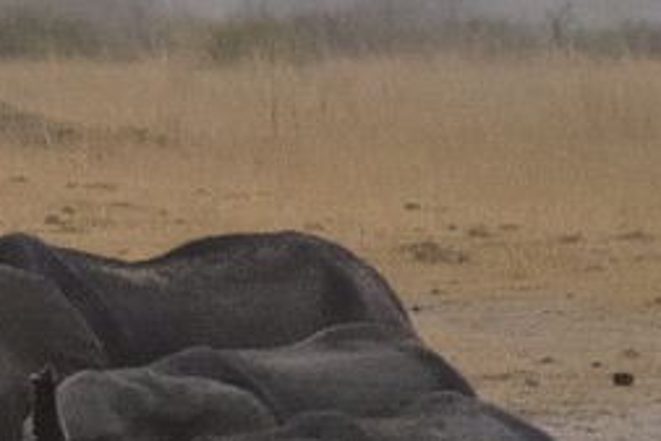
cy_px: -94
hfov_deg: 1.2
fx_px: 32480
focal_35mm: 1768
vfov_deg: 0.8
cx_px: -1335
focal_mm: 280
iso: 1600
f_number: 4
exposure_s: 1/125
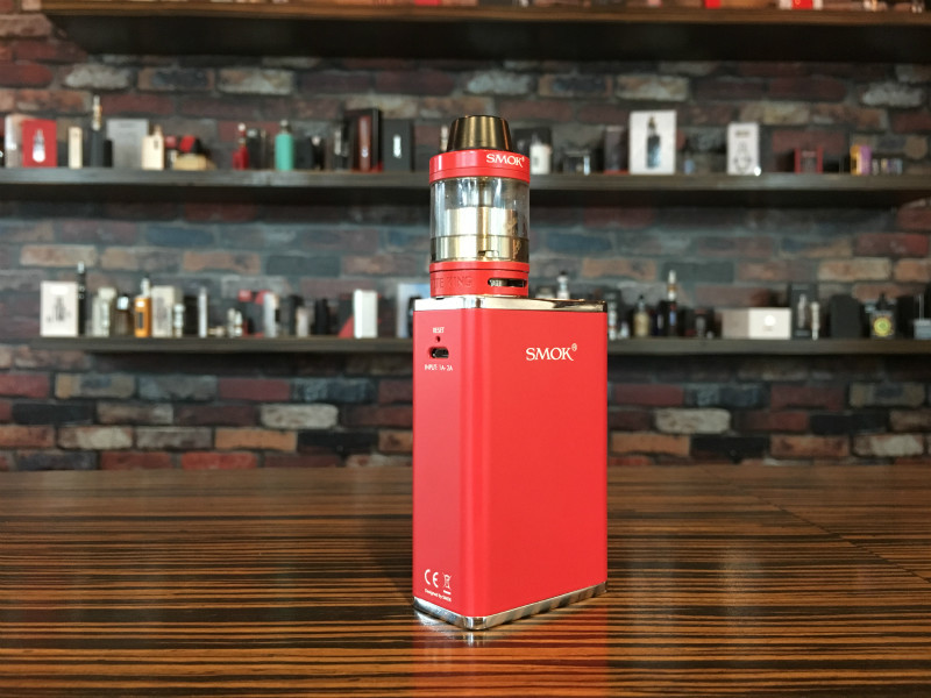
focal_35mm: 29
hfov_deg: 61.7
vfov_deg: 48.2
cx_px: 466
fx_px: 780
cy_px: 349
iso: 400
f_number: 2.2
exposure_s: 1/17
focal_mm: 4.15
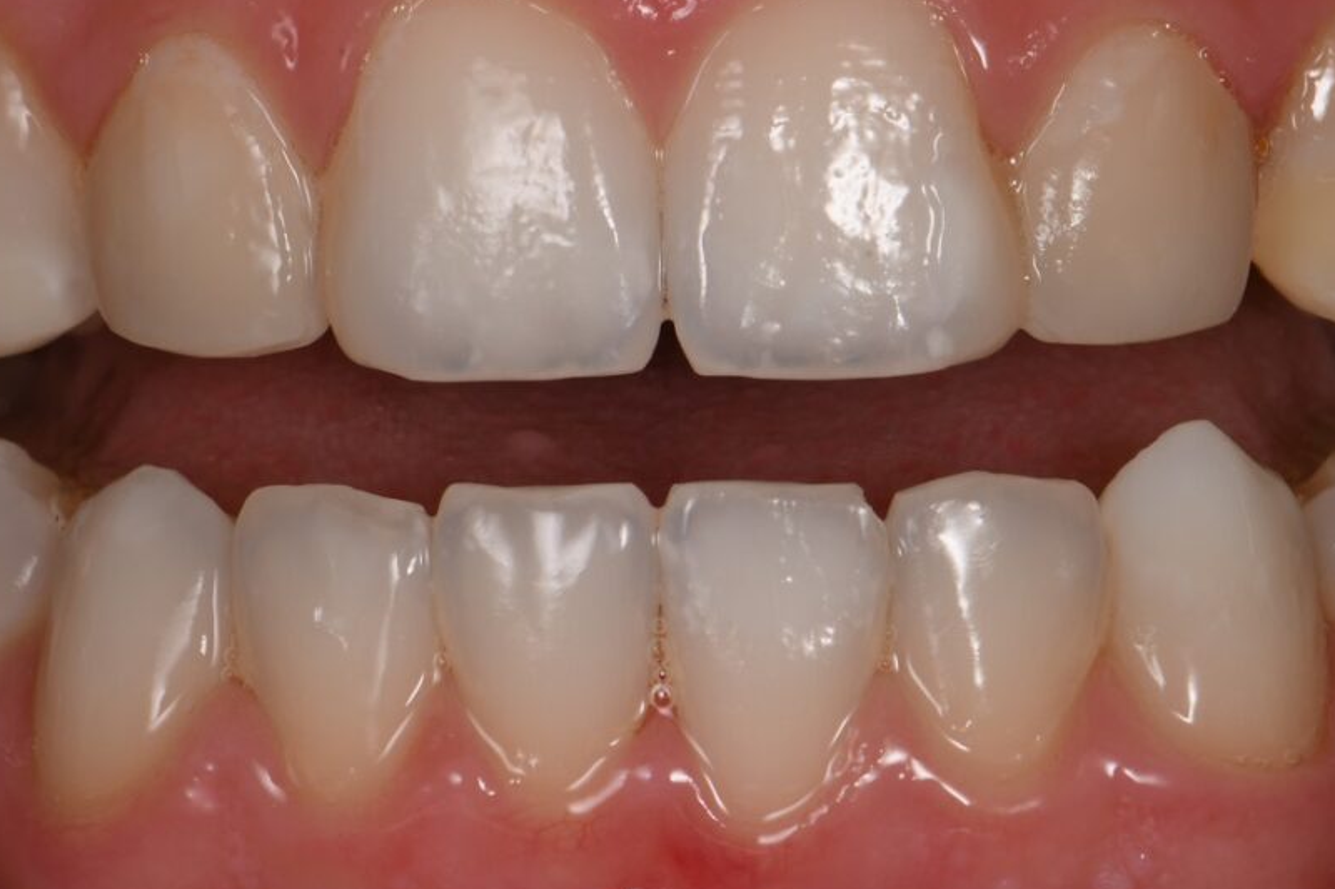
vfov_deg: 5.7
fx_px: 8972
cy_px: 353
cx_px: 646
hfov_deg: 8.5
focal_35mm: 242
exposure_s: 1/160
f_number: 32
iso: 200
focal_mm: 105
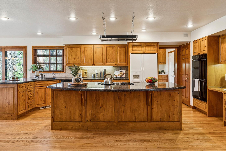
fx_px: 150
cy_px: 68
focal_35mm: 24
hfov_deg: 73.8
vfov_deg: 53.1
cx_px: 117
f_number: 13
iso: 400
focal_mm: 19.8
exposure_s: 1/5
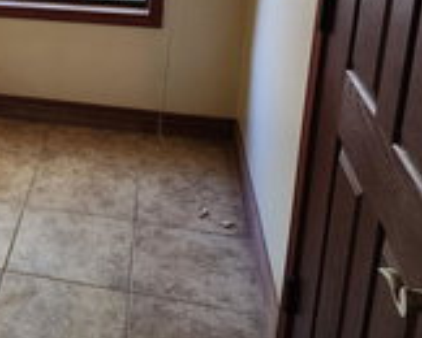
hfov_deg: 28.5
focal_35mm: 59
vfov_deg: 24.7
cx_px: -61
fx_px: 738
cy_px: 5
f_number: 1.8
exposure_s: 1/180
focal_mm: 6.4
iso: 160
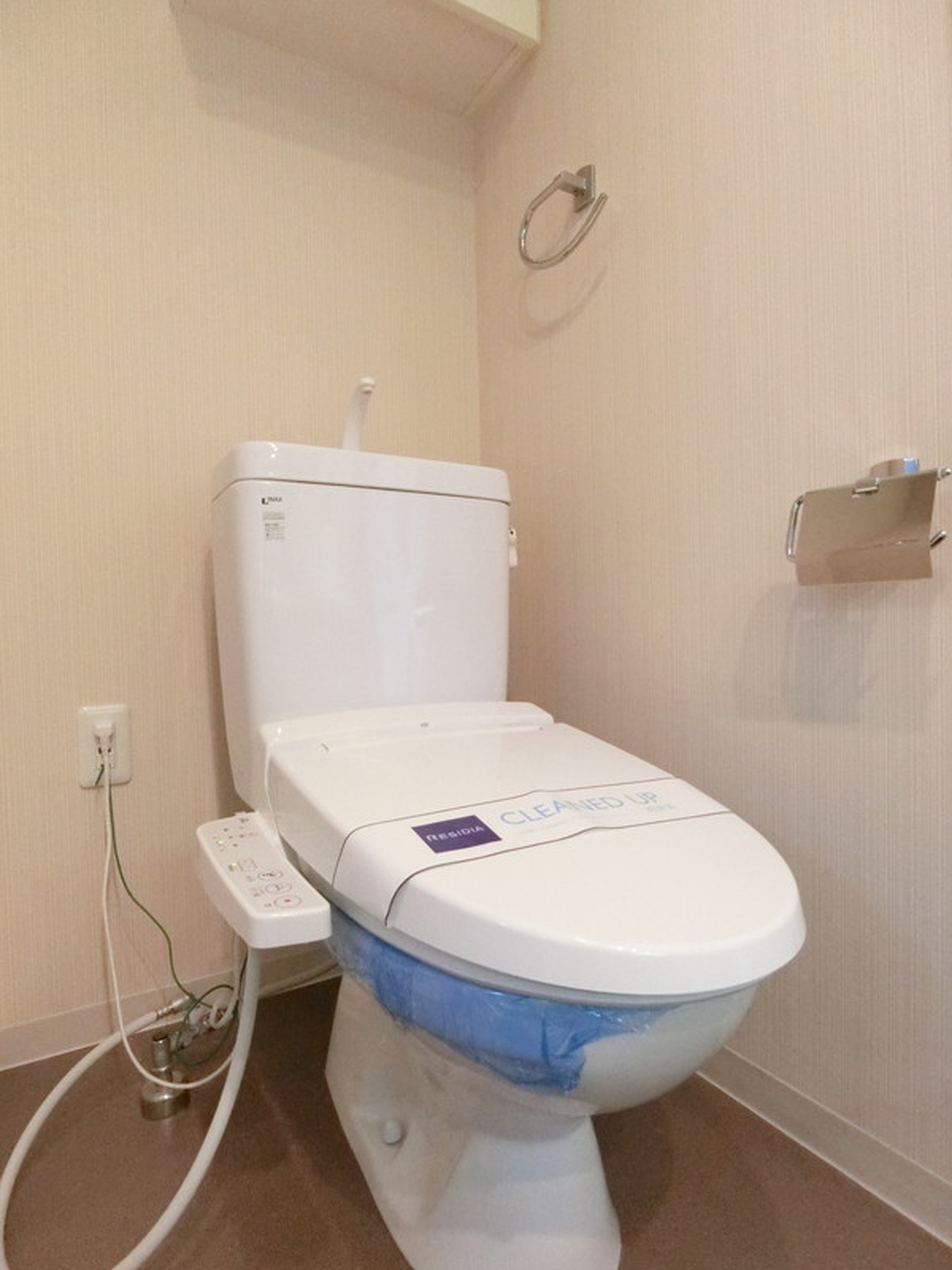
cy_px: 635
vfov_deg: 84.7
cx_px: 476
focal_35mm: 19
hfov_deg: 68.7
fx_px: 697
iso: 1600
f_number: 6.9
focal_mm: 4.06
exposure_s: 1/30
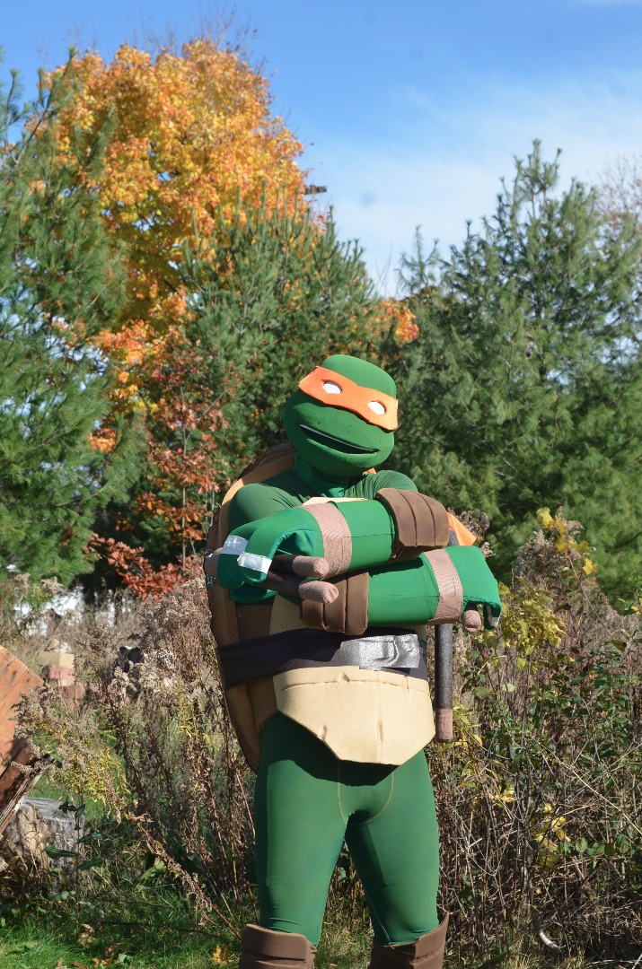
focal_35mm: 75
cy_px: 484
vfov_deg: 27.0
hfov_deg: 18.1
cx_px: 321
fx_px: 2016
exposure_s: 1/250
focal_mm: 50
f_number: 9
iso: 160
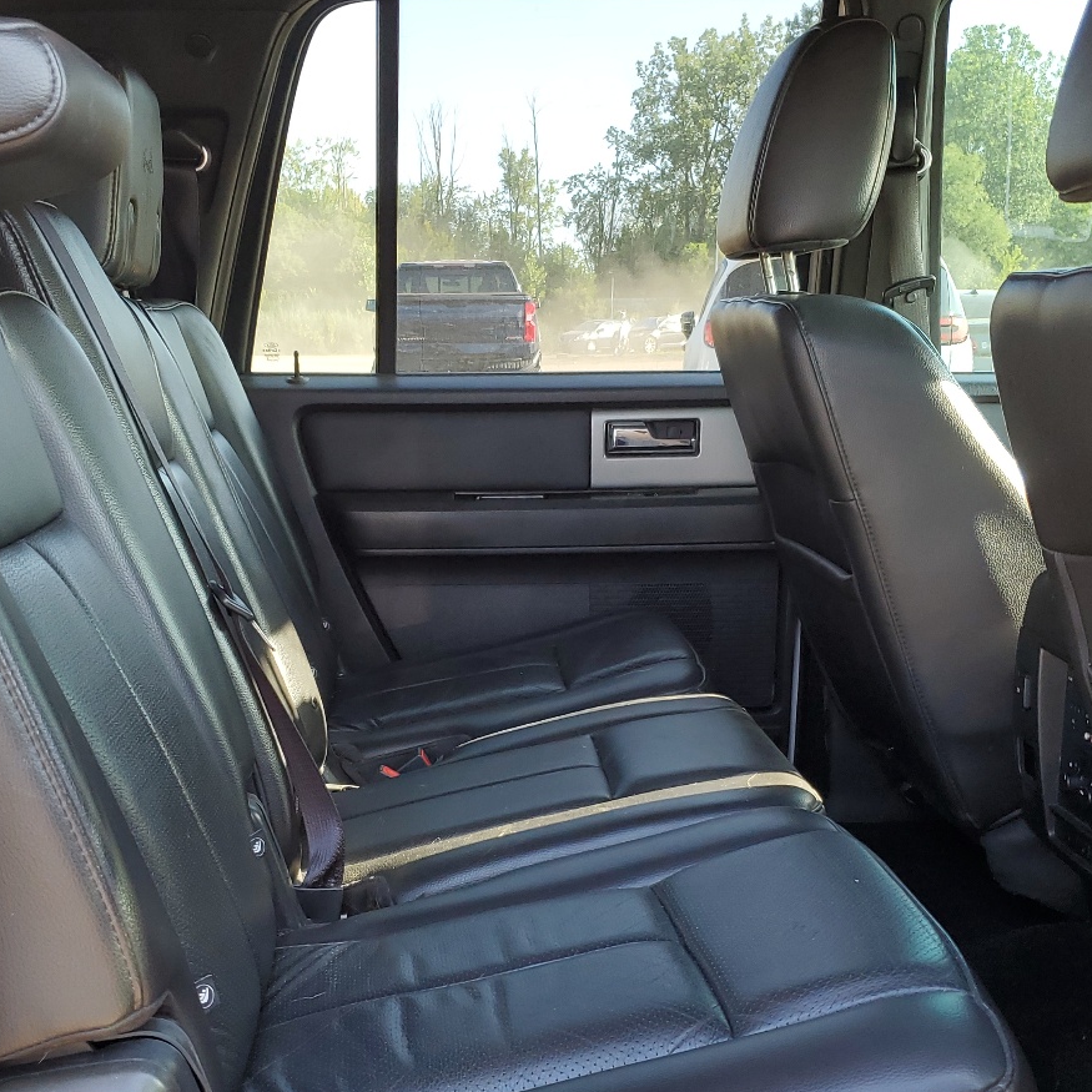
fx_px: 1499
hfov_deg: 40.0
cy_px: 678
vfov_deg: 39.8
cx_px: 490
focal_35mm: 42
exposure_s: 1/120
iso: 54
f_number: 1.5
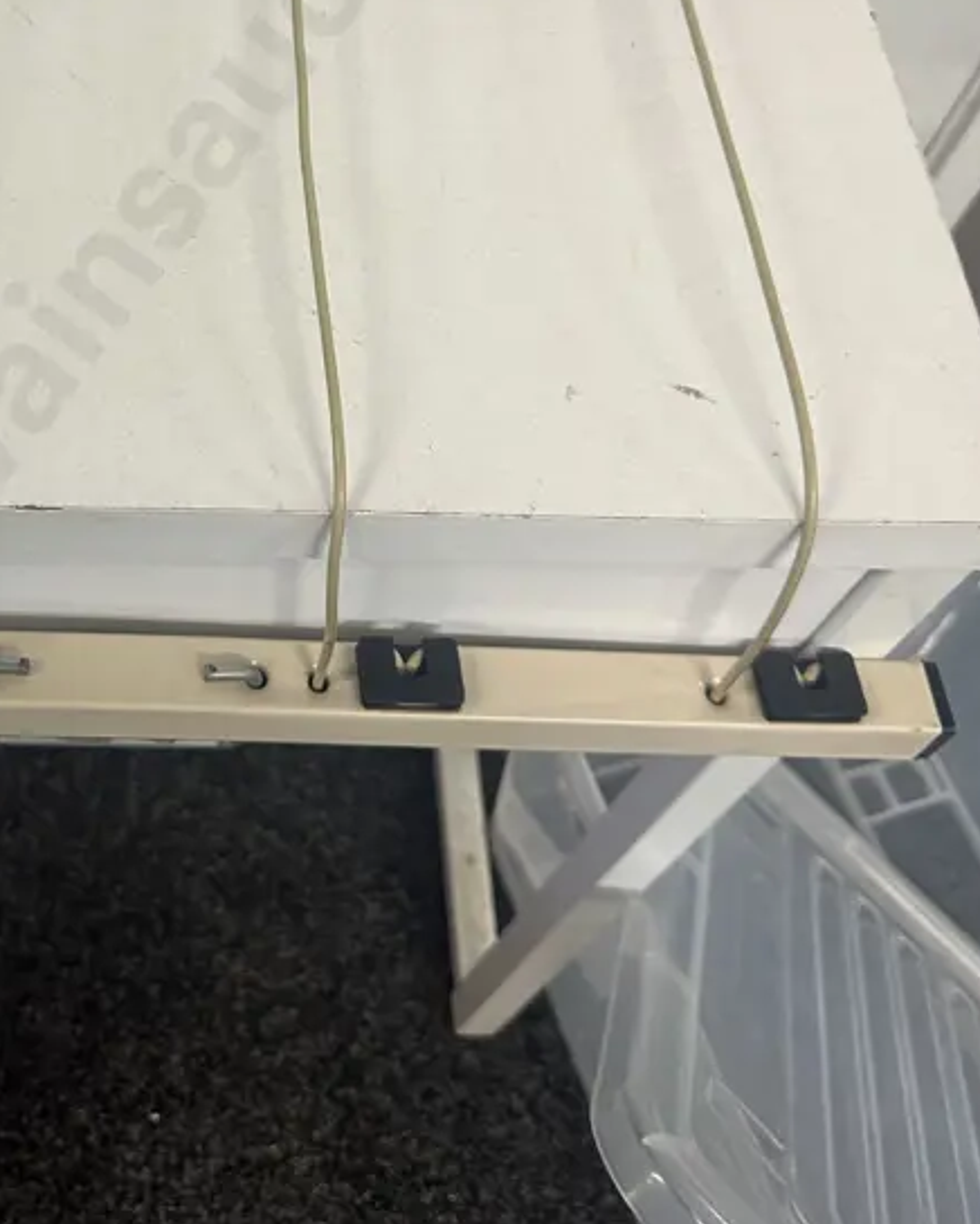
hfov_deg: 32.8
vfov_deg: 40.2
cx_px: 142
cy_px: 231
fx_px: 1595
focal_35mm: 44
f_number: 1.78
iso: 160
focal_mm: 6.86
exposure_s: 1/100
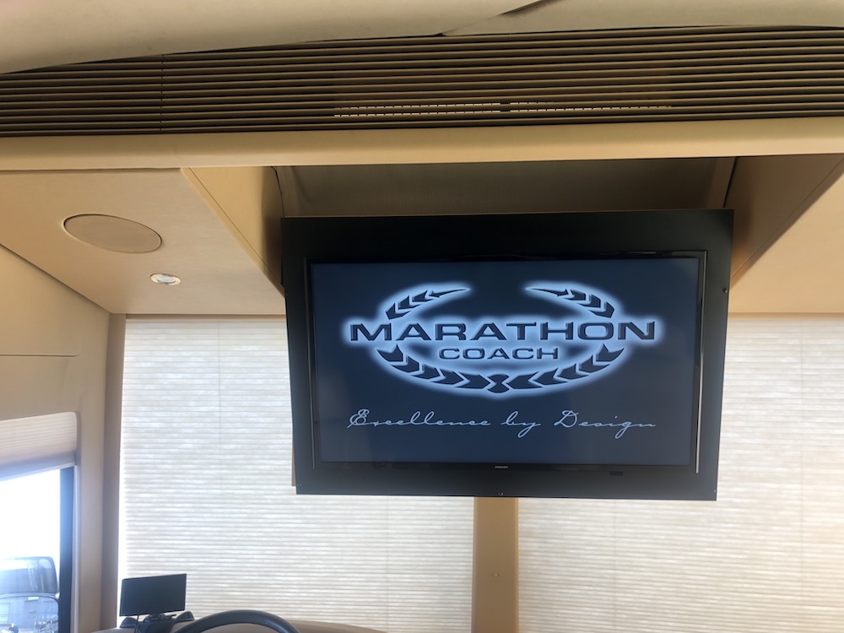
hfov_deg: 63.4
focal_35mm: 28
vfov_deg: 49.7
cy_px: 316
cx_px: 422
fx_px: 683
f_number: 1.8
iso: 100
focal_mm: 4
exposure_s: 1/120
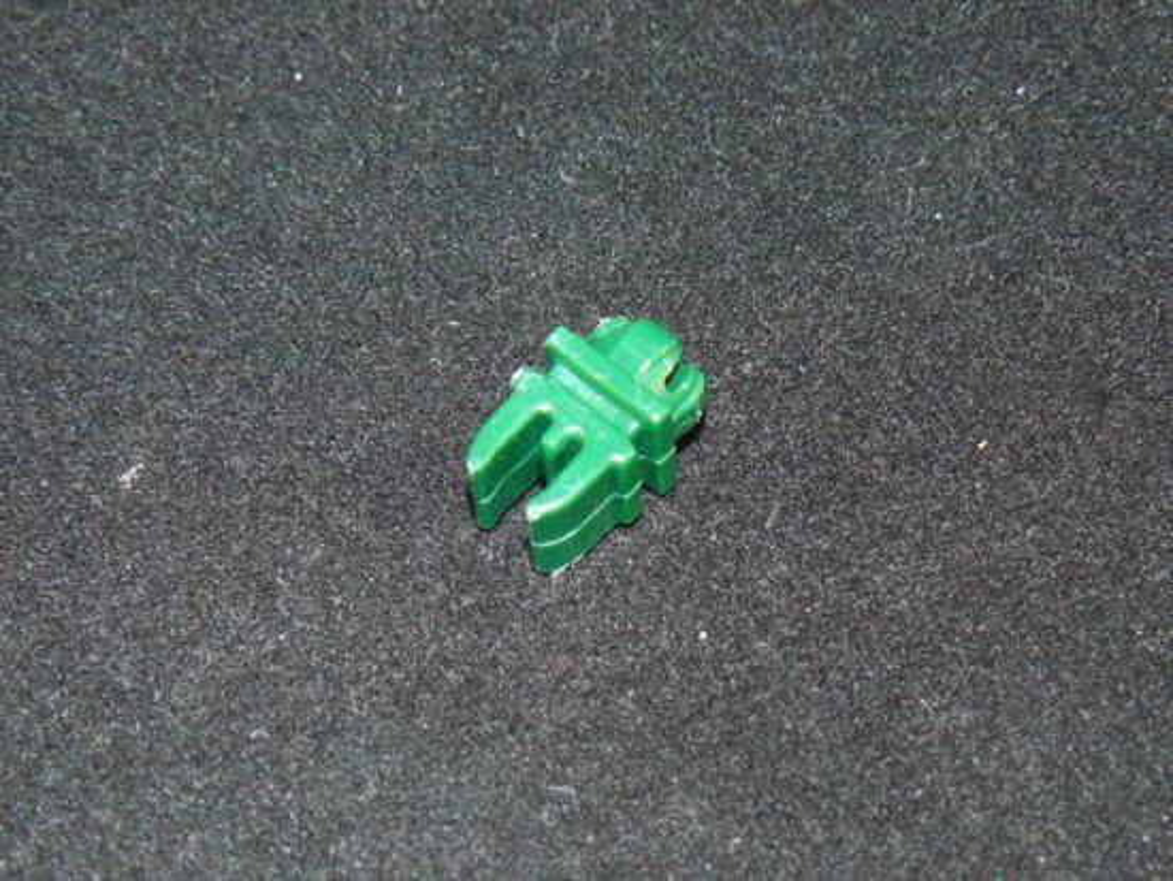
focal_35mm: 140
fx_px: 4746
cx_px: 586
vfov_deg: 10.6
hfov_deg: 14.1
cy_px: 440
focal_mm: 15.5
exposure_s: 1/30
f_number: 3.2
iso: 100
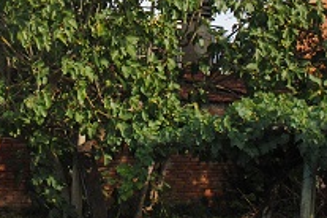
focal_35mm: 102
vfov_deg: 13.0
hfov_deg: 19.6
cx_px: 32
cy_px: -55
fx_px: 926
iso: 100
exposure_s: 1/200
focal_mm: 22
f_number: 7.1
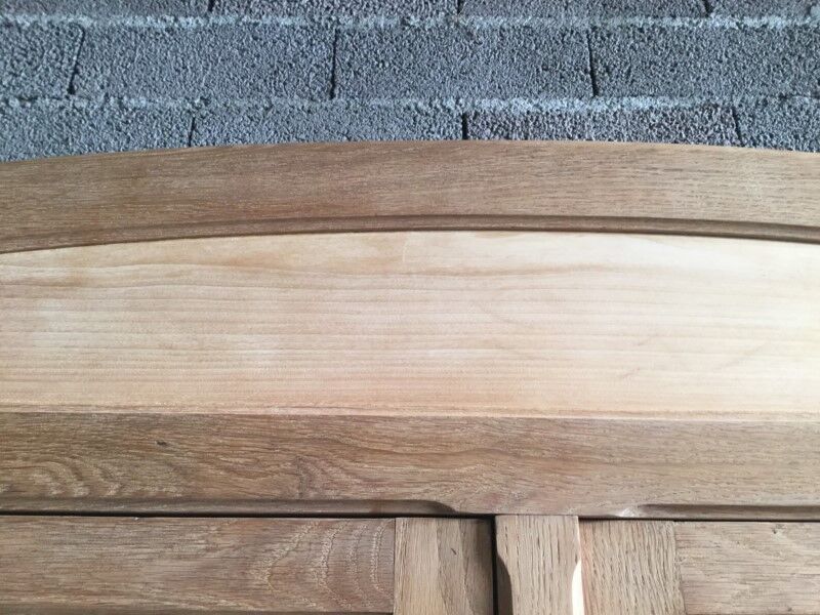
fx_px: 734
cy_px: 308
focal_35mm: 31
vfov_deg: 45.4
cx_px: 410
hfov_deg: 58.4
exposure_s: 1/33
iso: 80
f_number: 2.4
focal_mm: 3.3
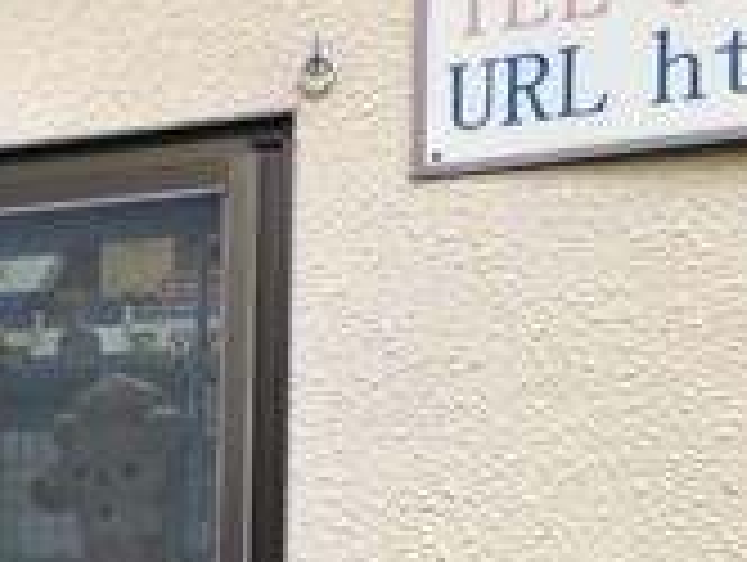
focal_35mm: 64
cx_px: -63
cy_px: 587
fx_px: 1383
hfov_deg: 27.7
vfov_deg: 22.0
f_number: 1.8
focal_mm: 4
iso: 40
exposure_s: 1/100
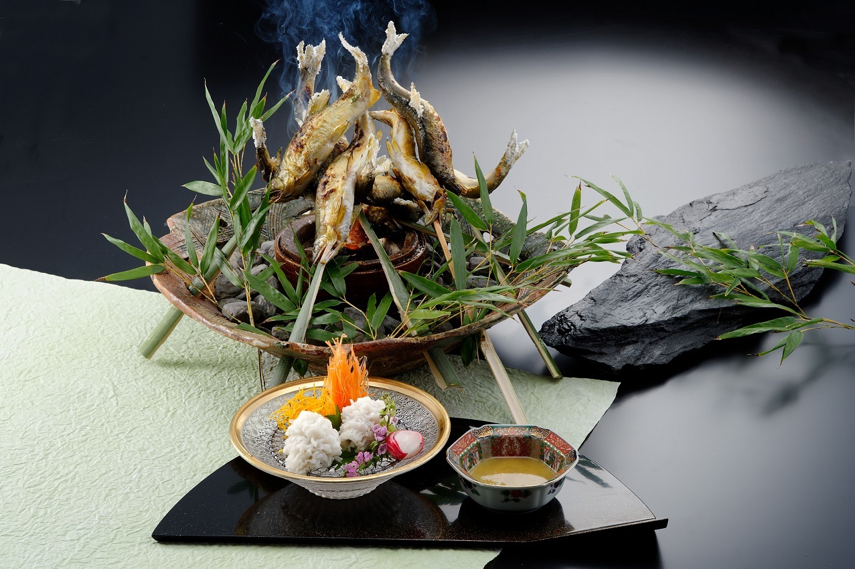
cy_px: 284
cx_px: 428
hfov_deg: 25.4
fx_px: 1899
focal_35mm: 80
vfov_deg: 17.0
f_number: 14
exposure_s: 1/50
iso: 200
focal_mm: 80
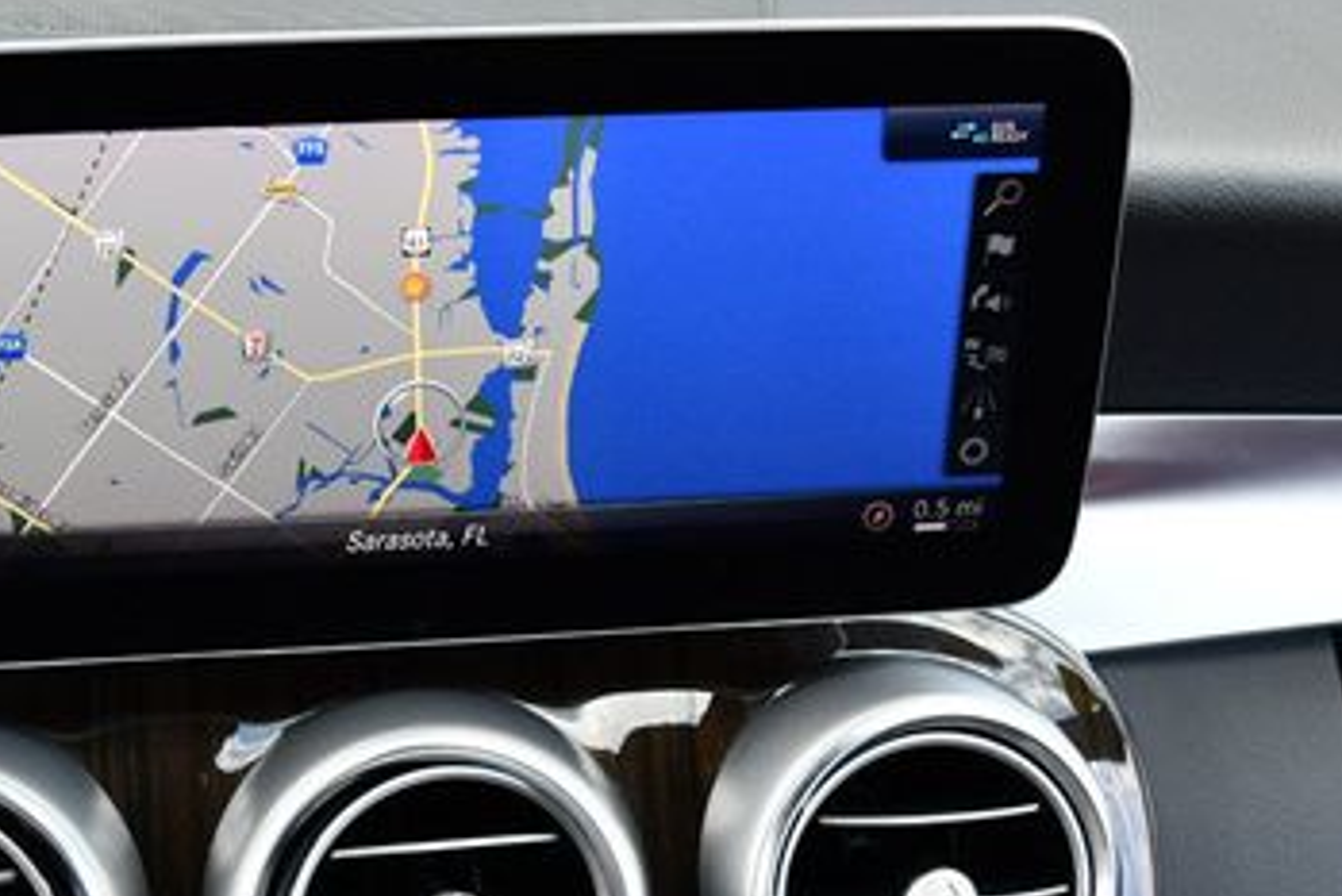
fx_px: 2461
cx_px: 358
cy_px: 673
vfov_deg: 20.5
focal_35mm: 66
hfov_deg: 30.1
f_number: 3.5
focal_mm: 18
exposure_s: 1/250
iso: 560
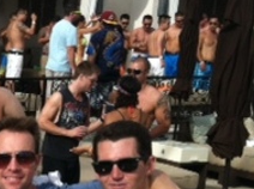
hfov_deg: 15.0
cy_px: 221
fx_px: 871
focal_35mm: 119
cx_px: -158
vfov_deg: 12.1
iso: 80
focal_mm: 3.85
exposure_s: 1/1364
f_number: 2.8
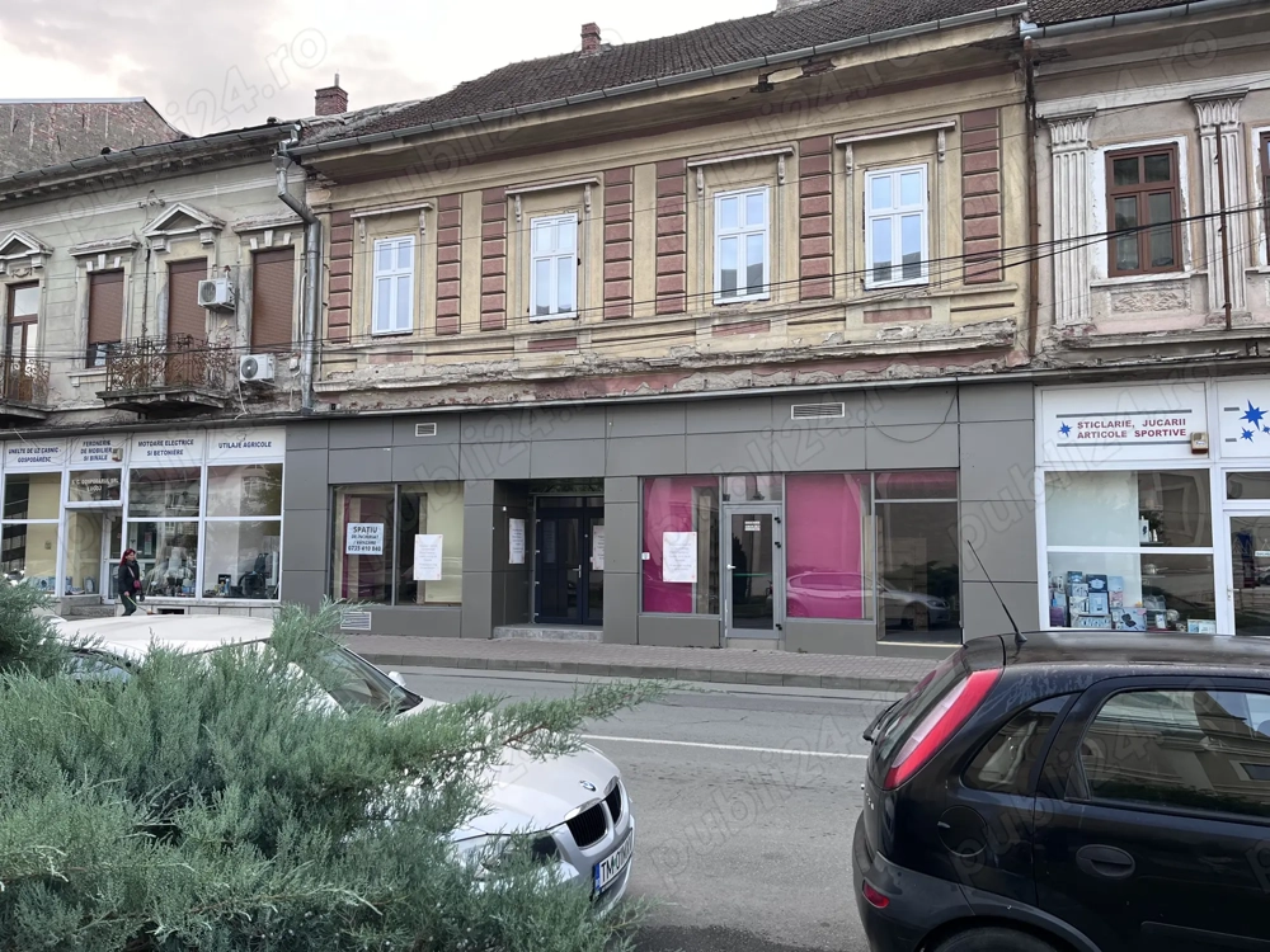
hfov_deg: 67.3
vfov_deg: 53.1
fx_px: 954
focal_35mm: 26
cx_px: 635
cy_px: 476
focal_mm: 5.1
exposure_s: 1/122
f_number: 1.6
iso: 50
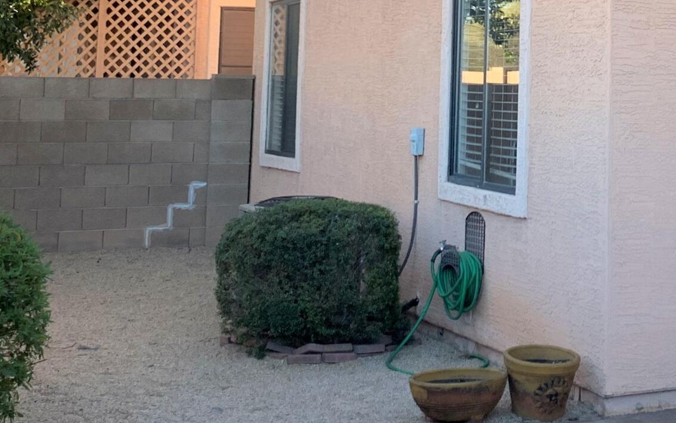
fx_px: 1345
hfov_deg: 27.2
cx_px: 609
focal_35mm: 73
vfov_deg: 17.4
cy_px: -7
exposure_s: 1/283
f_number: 1.8
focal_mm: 4.25
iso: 25
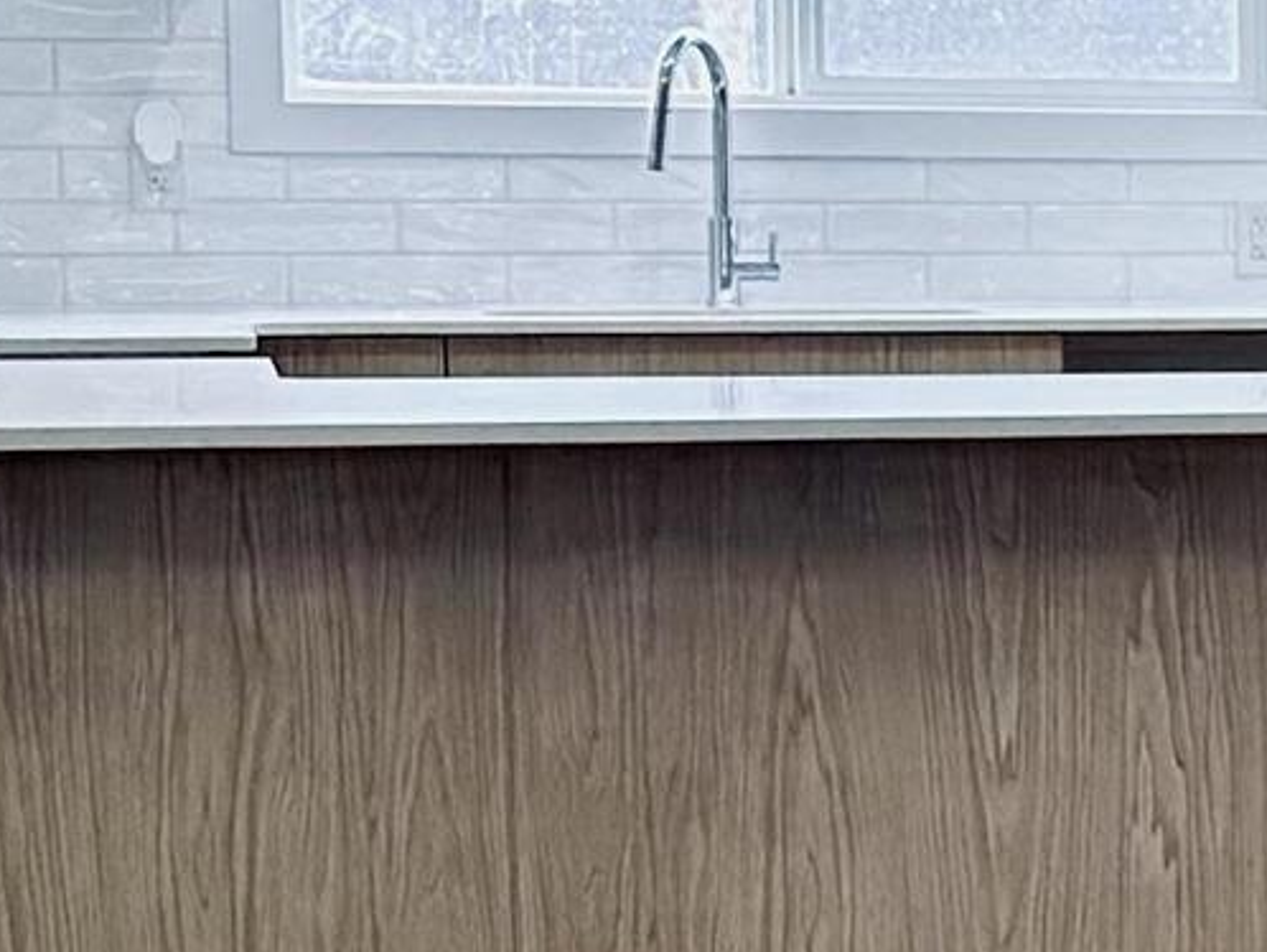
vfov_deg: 10.0
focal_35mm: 148
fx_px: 5420
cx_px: 2285
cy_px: 527
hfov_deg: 12.2
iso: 160
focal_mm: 6.86
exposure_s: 1/120
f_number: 1.78
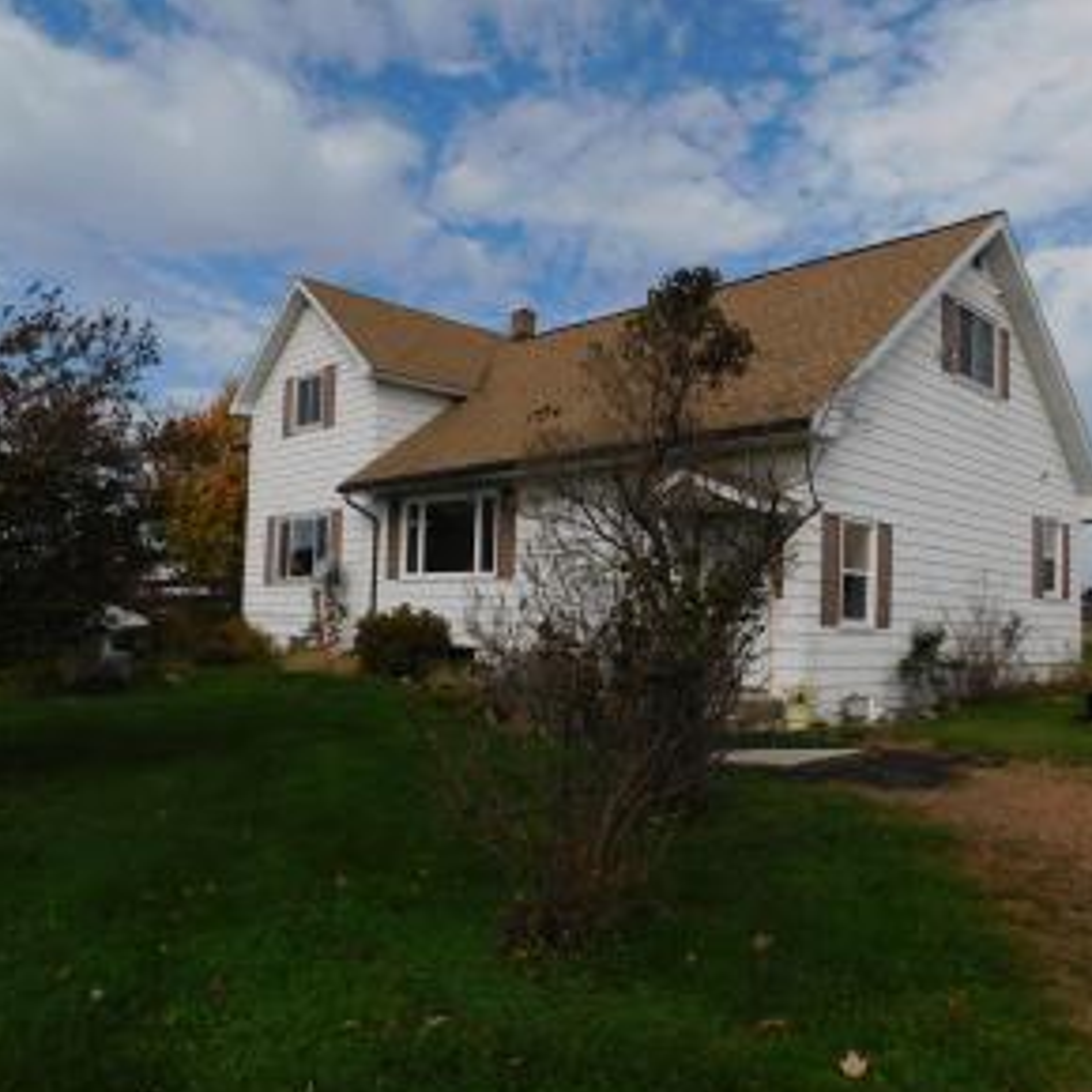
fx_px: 999
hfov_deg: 57.3
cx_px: 557
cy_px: 561
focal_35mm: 28
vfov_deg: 57.3
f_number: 6
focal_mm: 4
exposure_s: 1/640
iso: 125
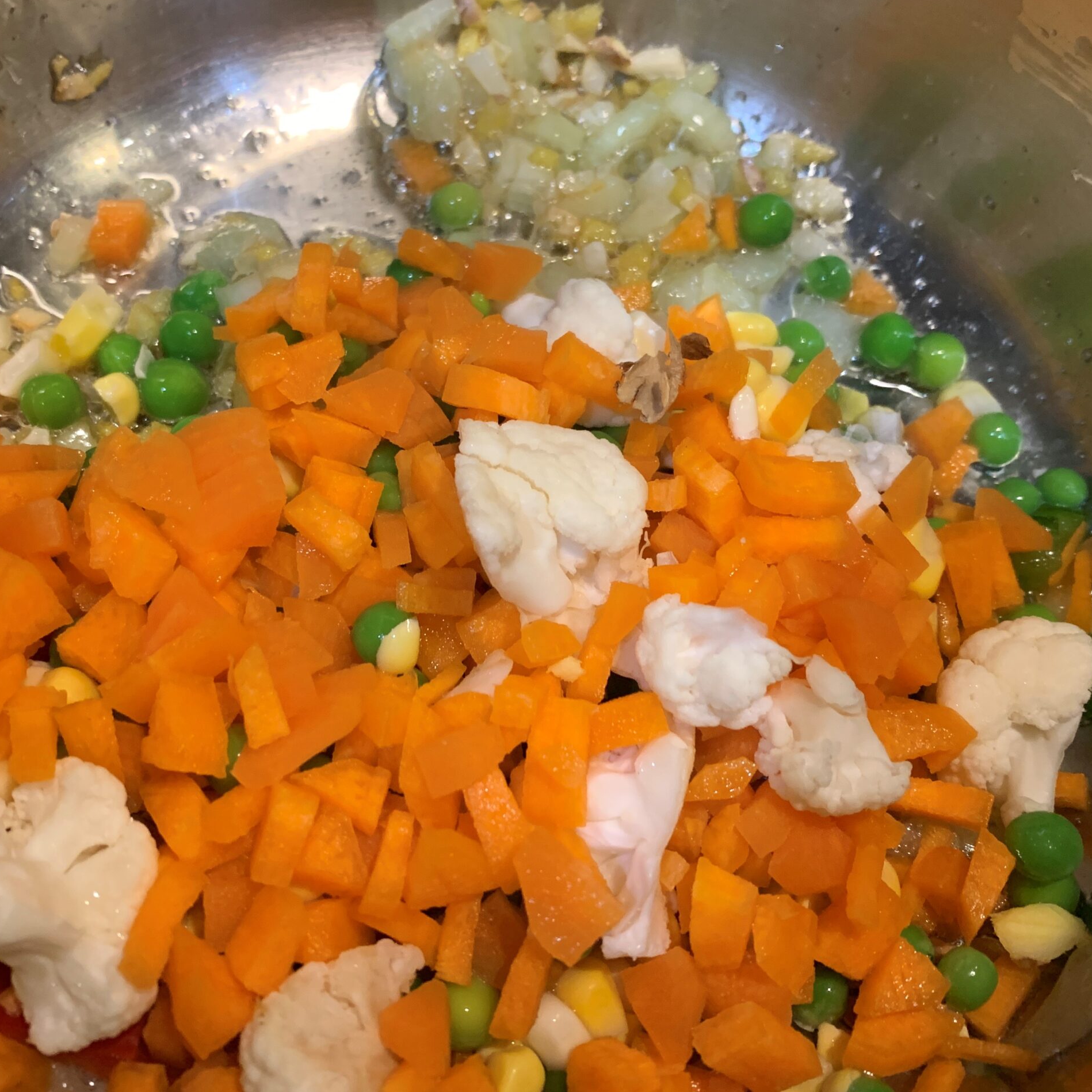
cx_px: 398
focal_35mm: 31
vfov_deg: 52.5
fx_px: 1106
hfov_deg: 51.9
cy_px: 540
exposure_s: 1/50
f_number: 1.8
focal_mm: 4.25
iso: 200
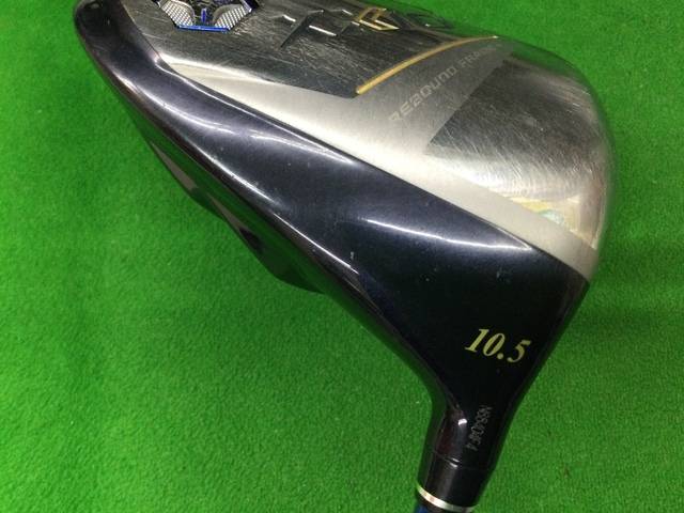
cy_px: 256
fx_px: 613
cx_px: 342
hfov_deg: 58.4
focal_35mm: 31
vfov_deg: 45.4
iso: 160
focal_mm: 3.3
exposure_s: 1/30
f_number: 2.4
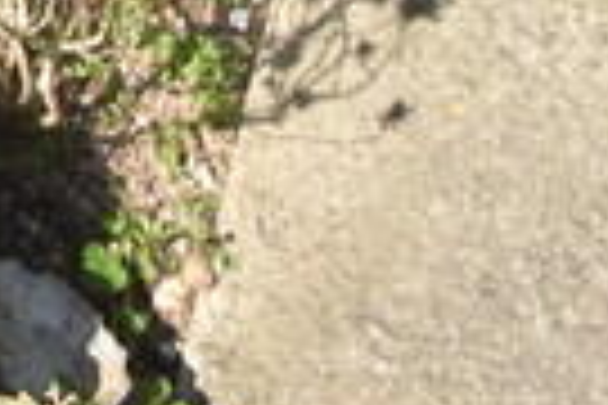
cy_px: -1060
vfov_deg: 8.4
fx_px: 1925
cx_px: -545
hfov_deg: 15.1
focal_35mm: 114
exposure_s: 1/200
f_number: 6.3
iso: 100
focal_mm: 10
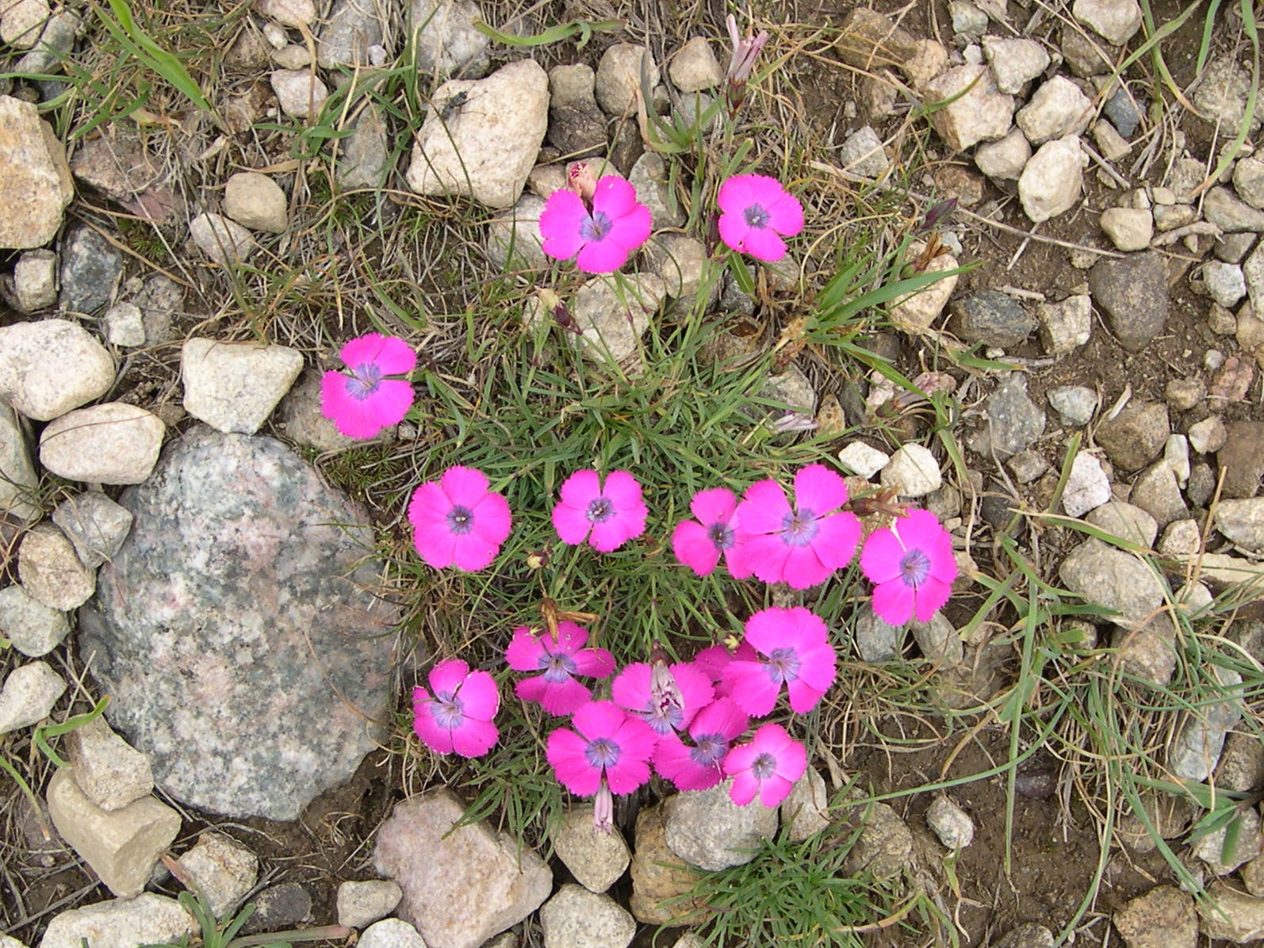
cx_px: 632
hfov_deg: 49.0
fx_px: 1388
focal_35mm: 38
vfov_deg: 37.7
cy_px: 474
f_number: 2.8
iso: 100
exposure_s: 1/519
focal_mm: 8
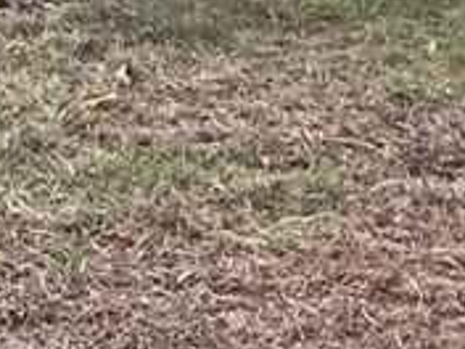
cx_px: -544
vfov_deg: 8.1
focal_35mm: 169
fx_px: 2270
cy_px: -468
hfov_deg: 10.5
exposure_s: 1/120
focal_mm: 3
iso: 25
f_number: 1.8
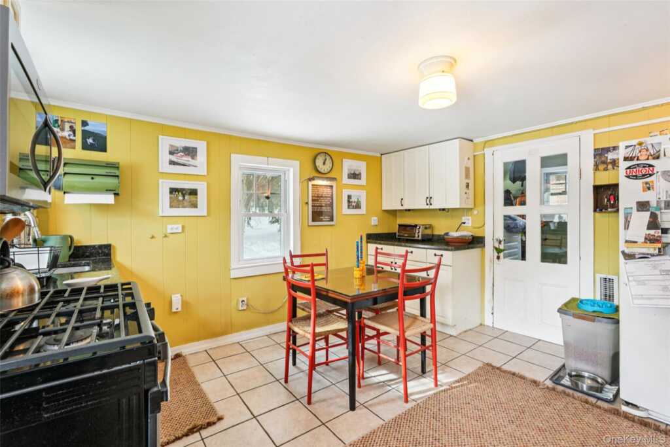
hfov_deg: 96.7
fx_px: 298
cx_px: 335
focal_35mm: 16
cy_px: 224
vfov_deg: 73.8
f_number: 9
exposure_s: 1/8
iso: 400
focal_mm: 16
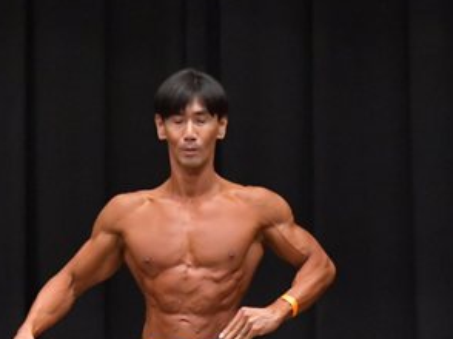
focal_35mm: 550
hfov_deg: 3.6
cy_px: 382
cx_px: 159
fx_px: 7192
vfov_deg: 2.7
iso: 6400
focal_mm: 145
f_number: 5.6
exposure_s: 1/400
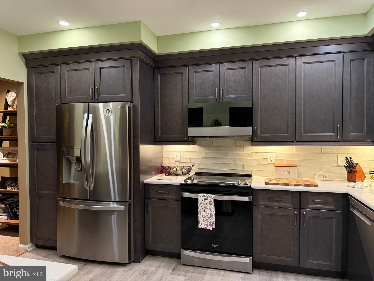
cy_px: 140
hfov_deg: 71.6
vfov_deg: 56.8
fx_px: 259
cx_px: 187
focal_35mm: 24
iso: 320
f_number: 1.78
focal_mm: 6.76
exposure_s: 1/60
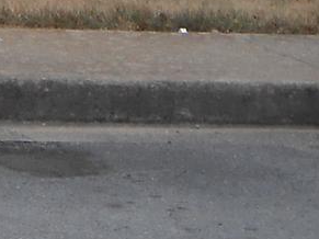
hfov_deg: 6.2
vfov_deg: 4.6
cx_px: -408
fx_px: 2856
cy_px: -499
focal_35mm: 310
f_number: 4.5
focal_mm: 7.8
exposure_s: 1/30
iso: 80
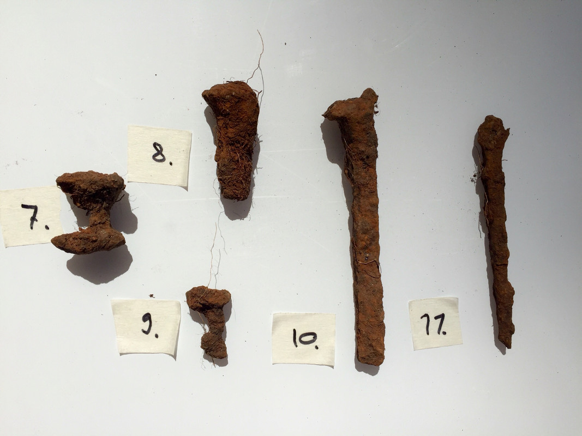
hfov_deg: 61.7
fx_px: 488
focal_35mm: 29
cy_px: 218
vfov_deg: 48.2
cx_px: 291
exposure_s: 1/5650
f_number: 2.2
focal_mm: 4.15
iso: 32
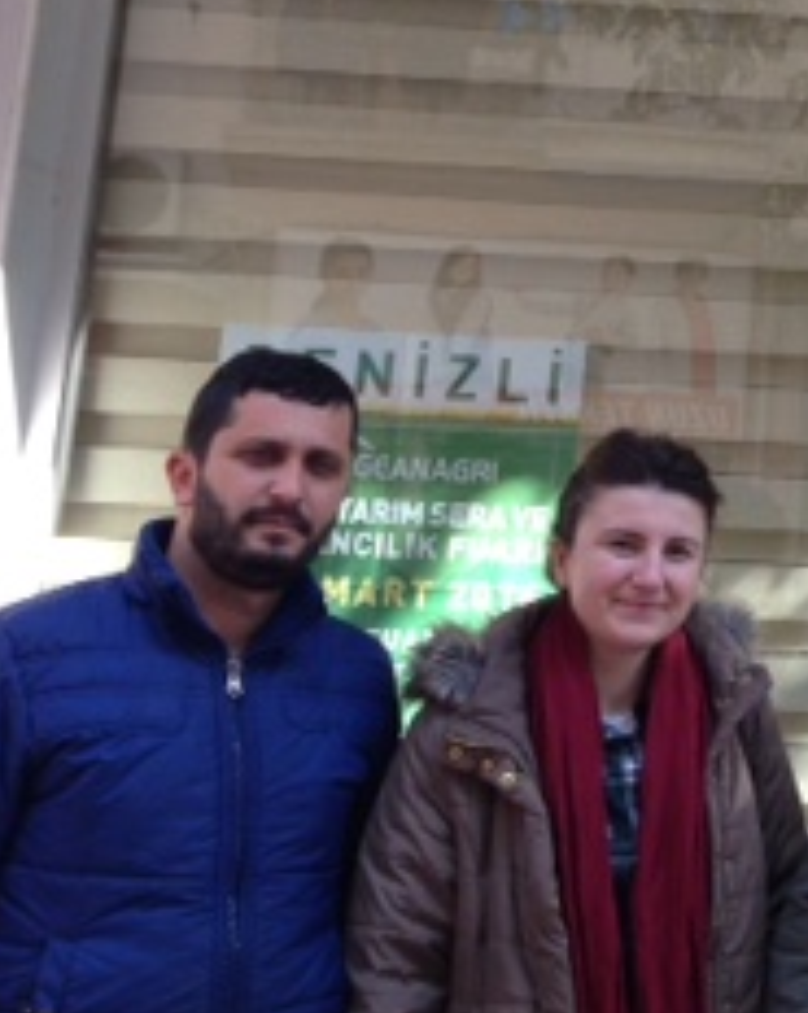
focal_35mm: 89
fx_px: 2666
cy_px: 183
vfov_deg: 21.2
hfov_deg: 15.7
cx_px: 1249
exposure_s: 1/120
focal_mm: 4.12
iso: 50
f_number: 2.4
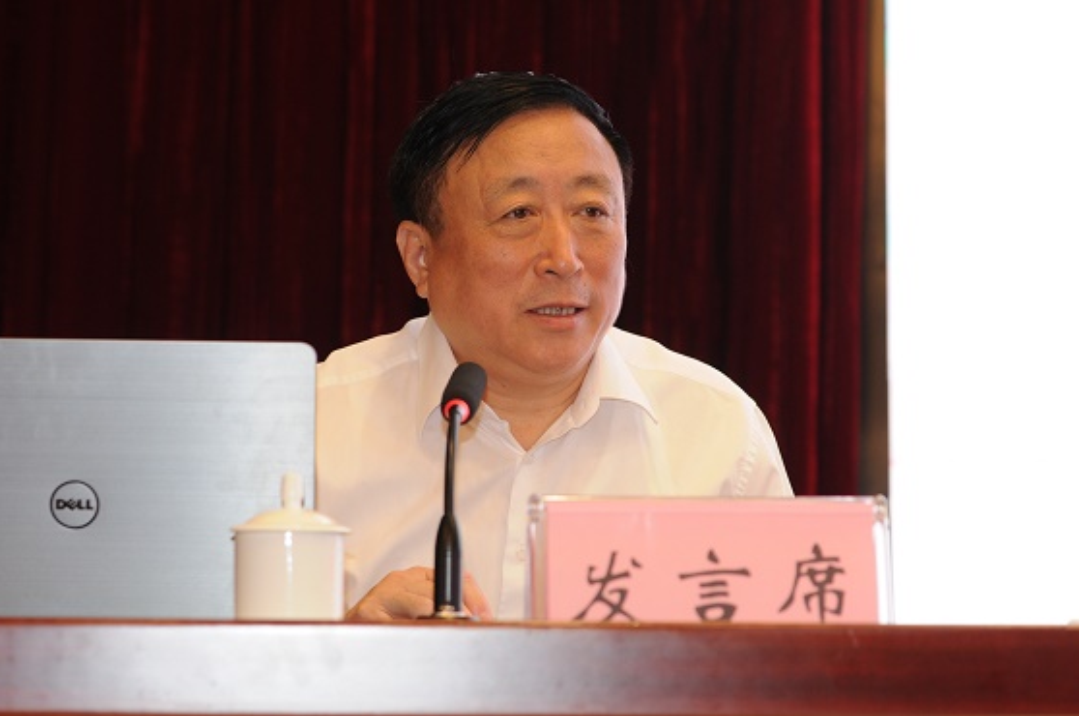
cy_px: 352
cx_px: 540
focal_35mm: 113
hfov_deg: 18.1
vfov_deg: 12.1
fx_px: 3381
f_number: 4
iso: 400
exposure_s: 1/60
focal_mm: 70
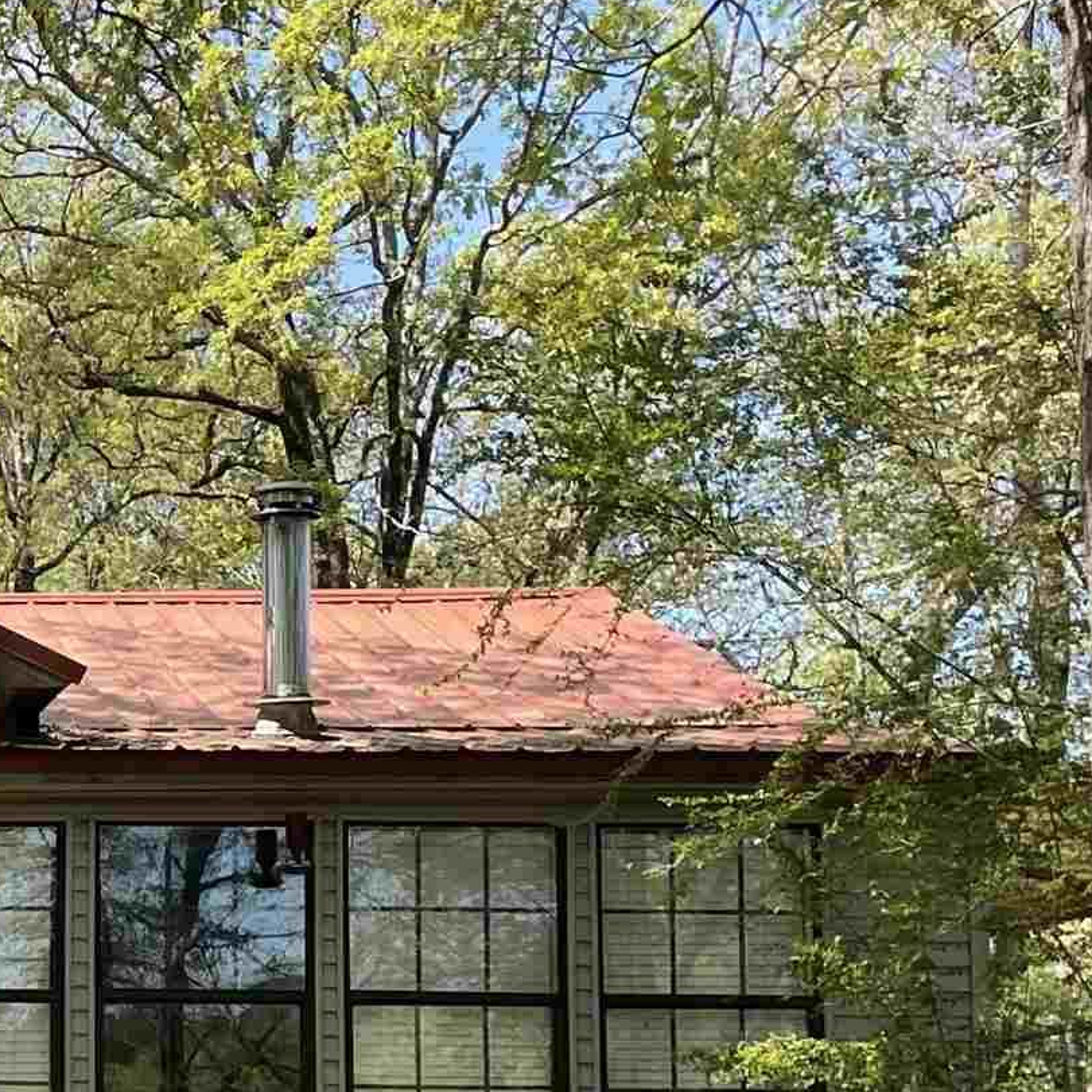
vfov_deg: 19.4
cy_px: 1084
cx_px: -641
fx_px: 3105
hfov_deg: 17.5
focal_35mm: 87
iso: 32
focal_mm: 4.2
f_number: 1.6
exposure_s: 1/1006
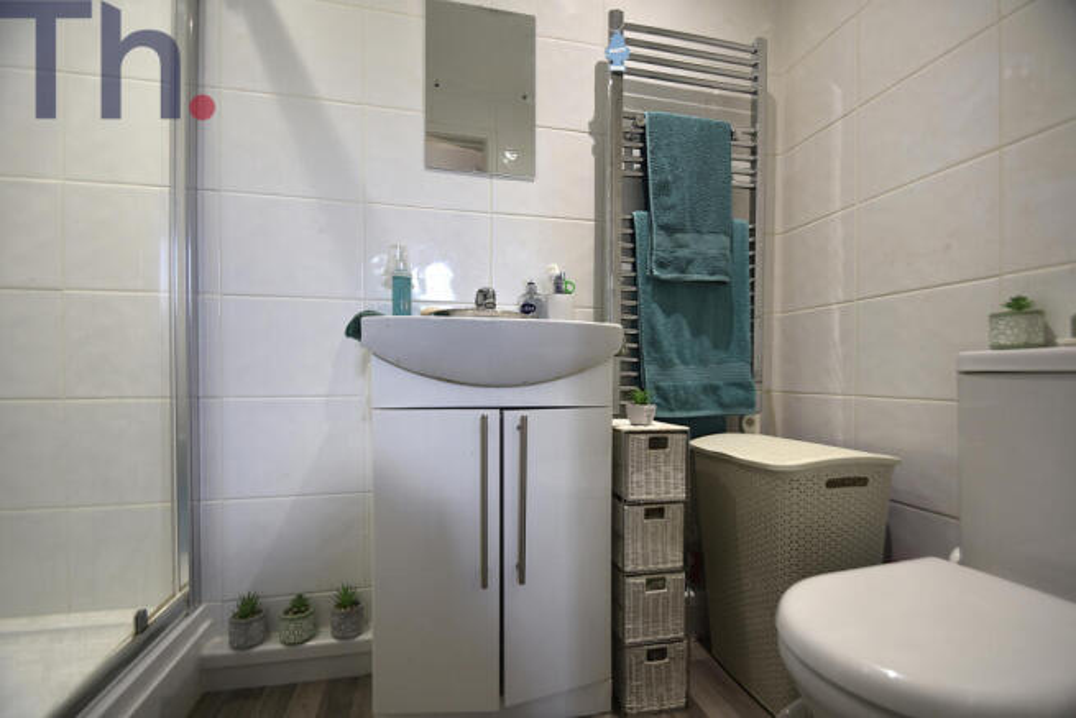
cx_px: 538
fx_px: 448
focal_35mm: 15
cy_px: 359
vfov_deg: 77.4
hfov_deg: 100.4
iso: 125
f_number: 3.5
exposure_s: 1/20
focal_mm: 10
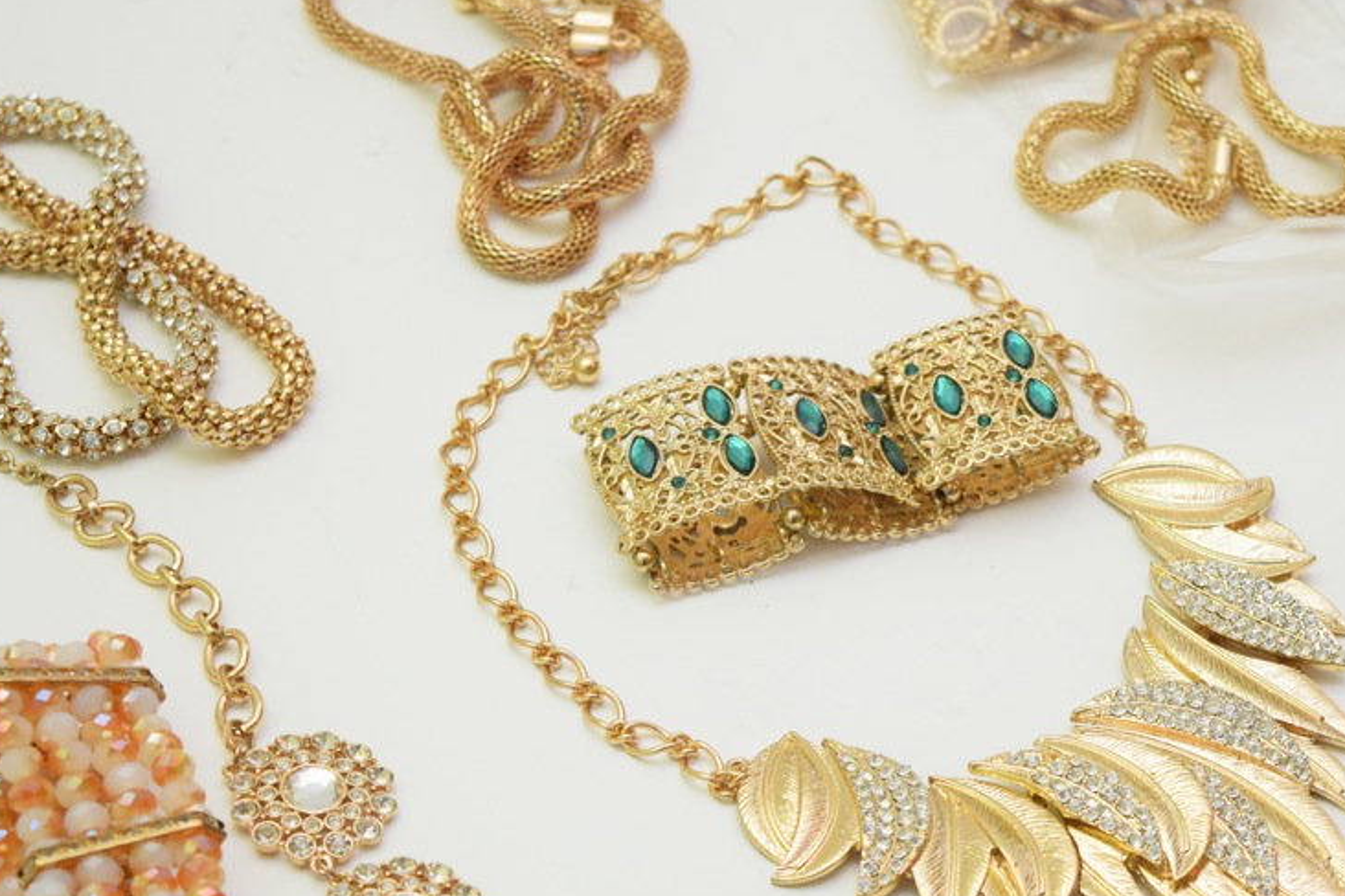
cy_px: 561
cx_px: 715
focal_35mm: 113
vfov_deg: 12.1
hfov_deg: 18.2
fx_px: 4210
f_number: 5.6
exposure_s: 1/60
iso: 1100
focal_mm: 55
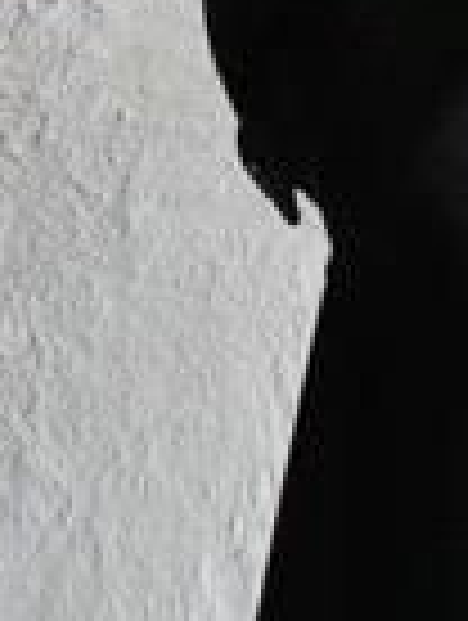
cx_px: 972
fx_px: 7099
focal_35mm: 395
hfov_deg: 3.7
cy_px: 385
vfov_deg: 5.0
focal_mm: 32
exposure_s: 1/80
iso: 400
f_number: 3.8
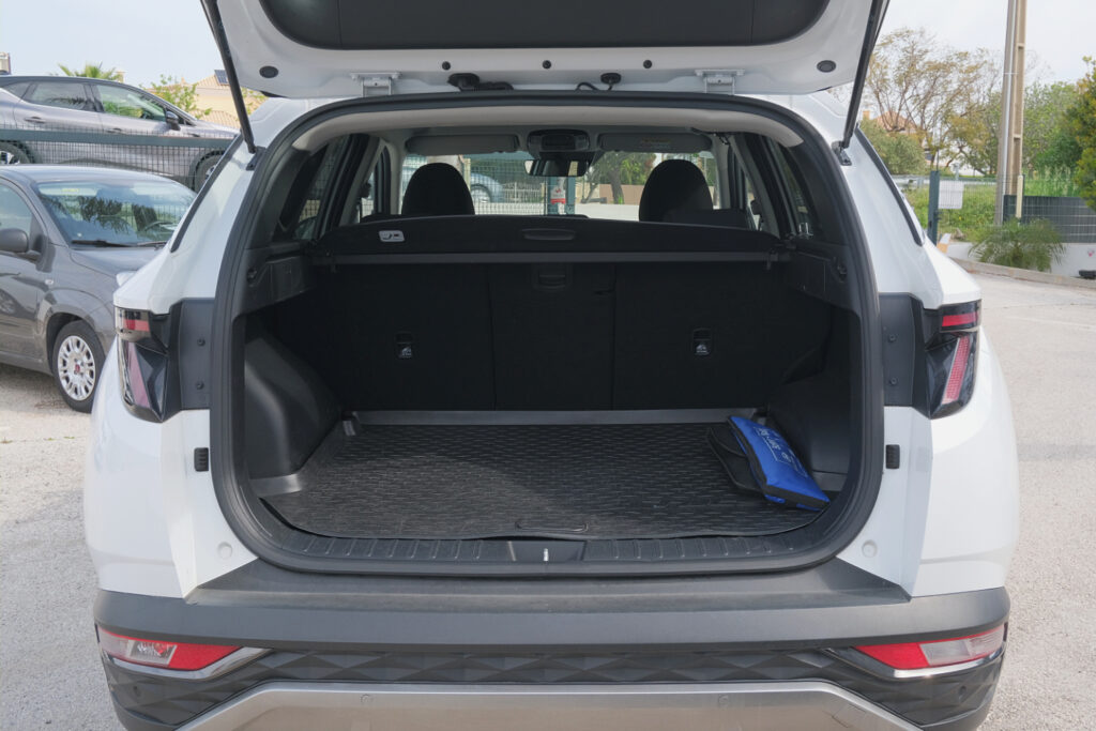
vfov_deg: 36.0
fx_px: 1127
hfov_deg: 51.9
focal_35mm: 37
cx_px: 548
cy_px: 366
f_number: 9
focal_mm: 24.9
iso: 500
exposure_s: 1/160
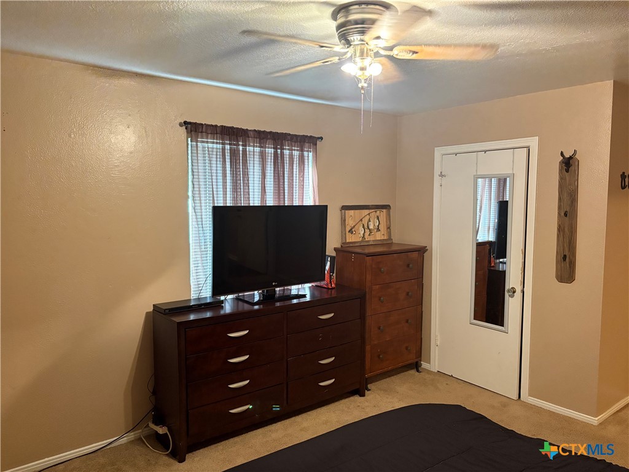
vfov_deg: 53.1
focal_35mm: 26
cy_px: 236
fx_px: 472
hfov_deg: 67.3
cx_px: 314
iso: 400
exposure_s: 1/40
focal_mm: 5.96
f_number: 1.6
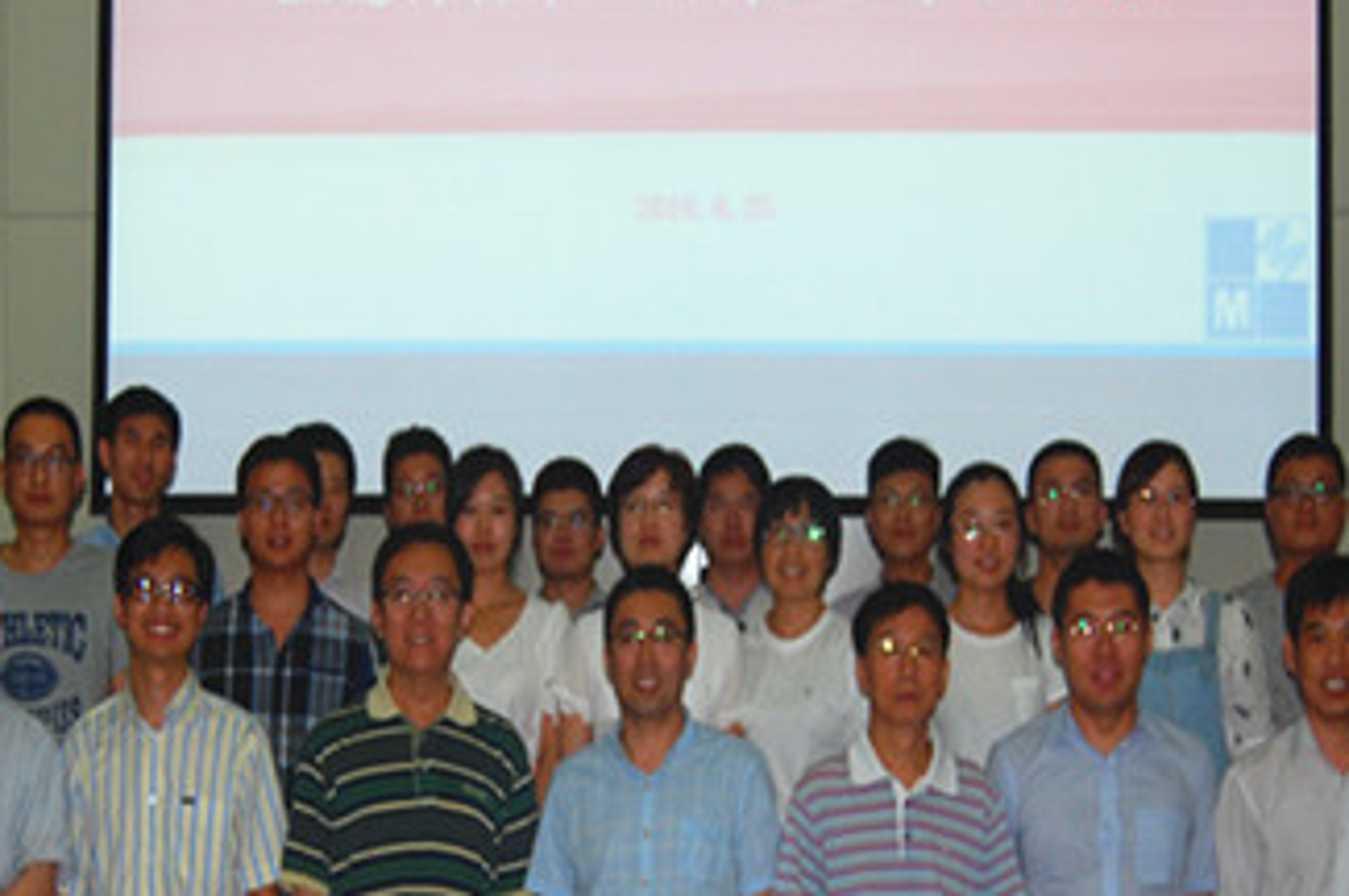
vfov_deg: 26.4
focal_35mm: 51
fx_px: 1909
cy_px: 467
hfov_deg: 38.9
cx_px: 629
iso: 400
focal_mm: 26
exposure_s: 1/60
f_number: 4.2
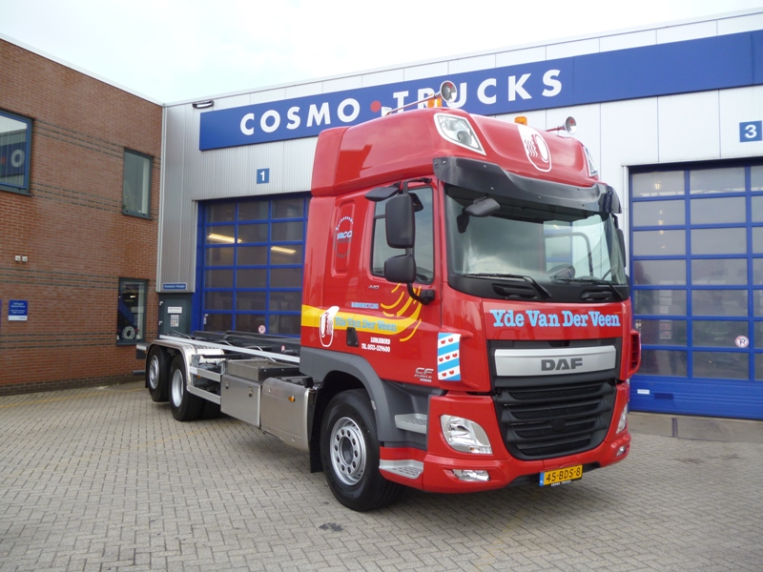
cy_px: 286
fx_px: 617
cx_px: 382
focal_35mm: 28
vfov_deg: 49.7
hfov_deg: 63.4
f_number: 3.1
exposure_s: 1/320
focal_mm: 5
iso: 100
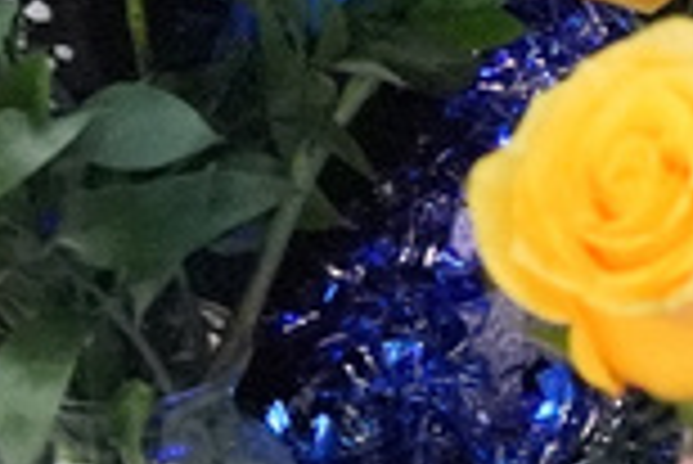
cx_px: 1274
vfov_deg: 5.8
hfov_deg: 8.3
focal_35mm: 239
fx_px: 4605
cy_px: 336
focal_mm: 24
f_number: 7.1
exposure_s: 1/200
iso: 6400
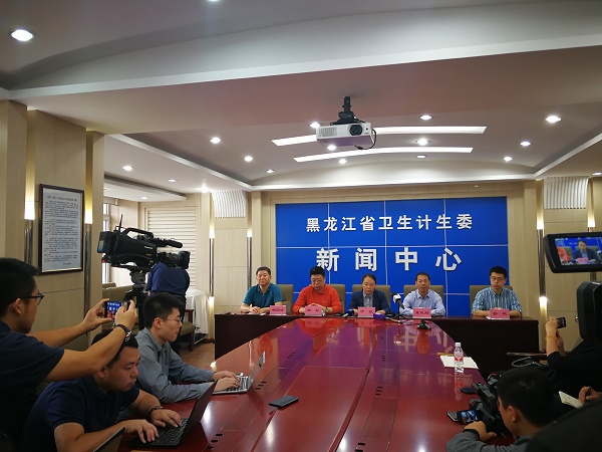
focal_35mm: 27
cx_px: 301
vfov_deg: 51.4
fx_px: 470
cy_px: 226
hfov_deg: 65.3
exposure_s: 1/33.3
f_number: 2.2
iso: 160
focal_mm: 3.95
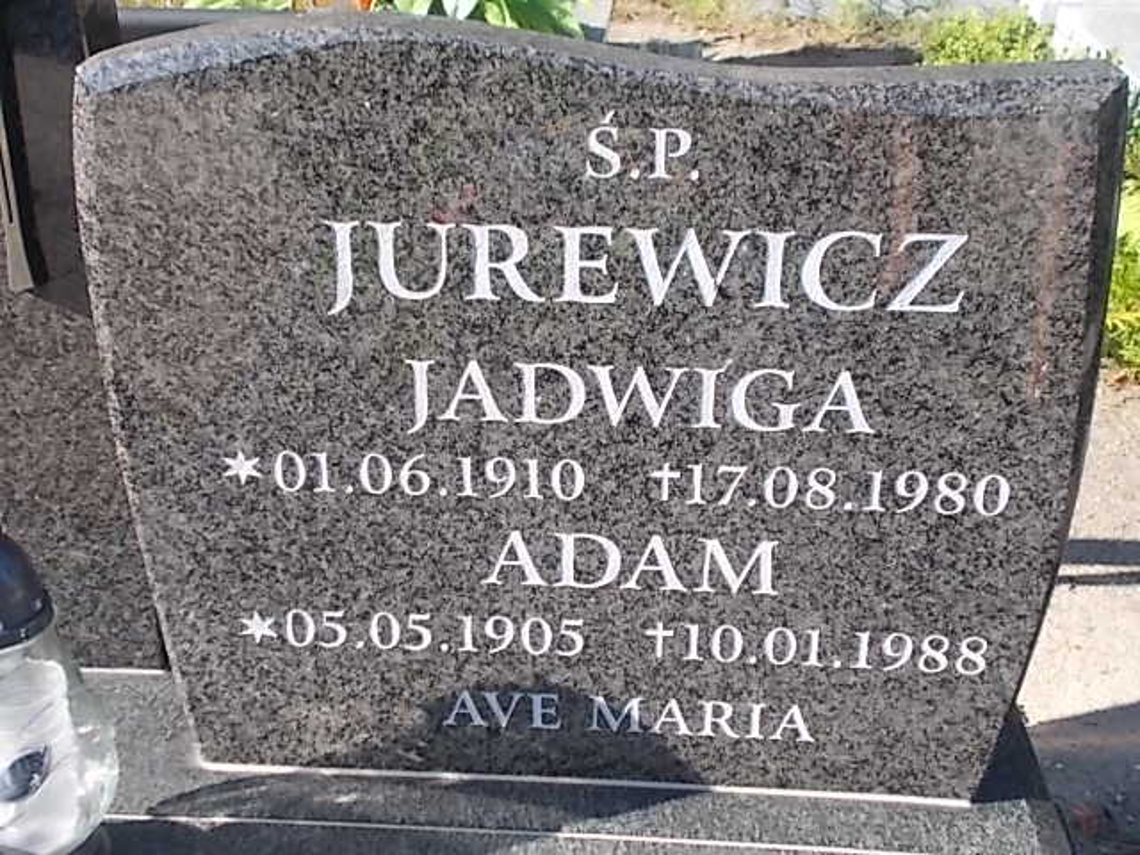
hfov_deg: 42.9
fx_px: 1449
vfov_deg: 32.9
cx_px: 570
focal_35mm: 44
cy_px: 428
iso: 80
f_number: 4.2
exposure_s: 1/160
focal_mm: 7.9
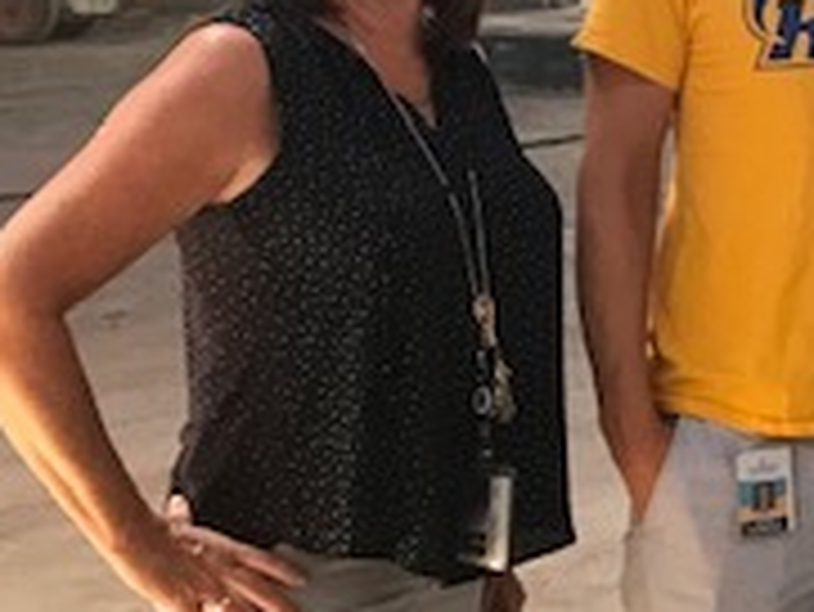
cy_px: -58
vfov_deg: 14.6
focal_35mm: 99
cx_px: 1286
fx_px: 2330
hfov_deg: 17.4
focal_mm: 3.99
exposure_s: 1/30
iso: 40
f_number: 1.8
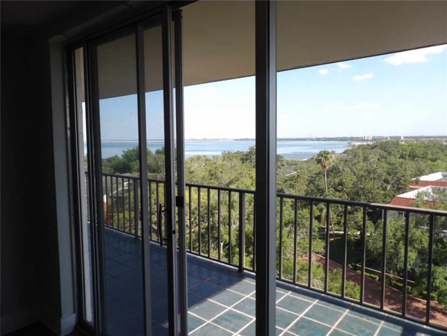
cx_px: 224
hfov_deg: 71.6
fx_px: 310
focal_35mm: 24
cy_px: 168
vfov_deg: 56.8
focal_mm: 4.3
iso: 100
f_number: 3.2
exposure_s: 1/485
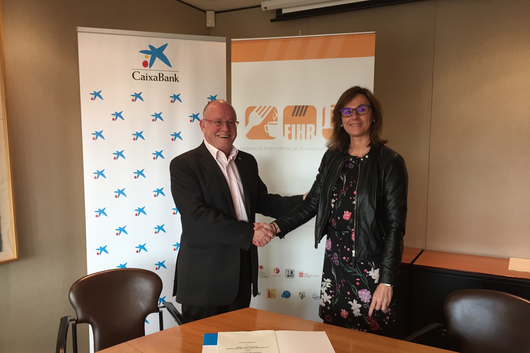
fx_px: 456
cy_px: 199
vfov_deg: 42.2
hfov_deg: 60.3
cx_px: 266
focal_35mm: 31
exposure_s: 1/33
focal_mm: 4.15
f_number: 2.2
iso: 40
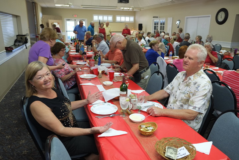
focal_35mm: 27
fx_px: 179
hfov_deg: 67.4
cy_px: 80
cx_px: 120
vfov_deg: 47.9
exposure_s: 1/90
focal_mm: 18
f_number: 2.8
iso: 800
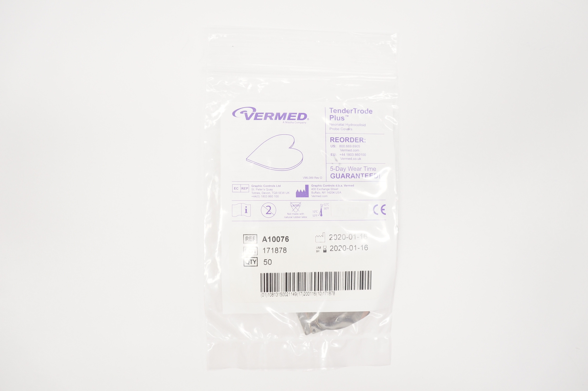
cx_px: 294
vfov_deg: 47.8
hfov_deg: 67.4
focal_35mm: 27
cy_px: 196
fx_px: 441
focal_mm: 18
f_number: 5.6
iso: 400
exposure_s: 1/60
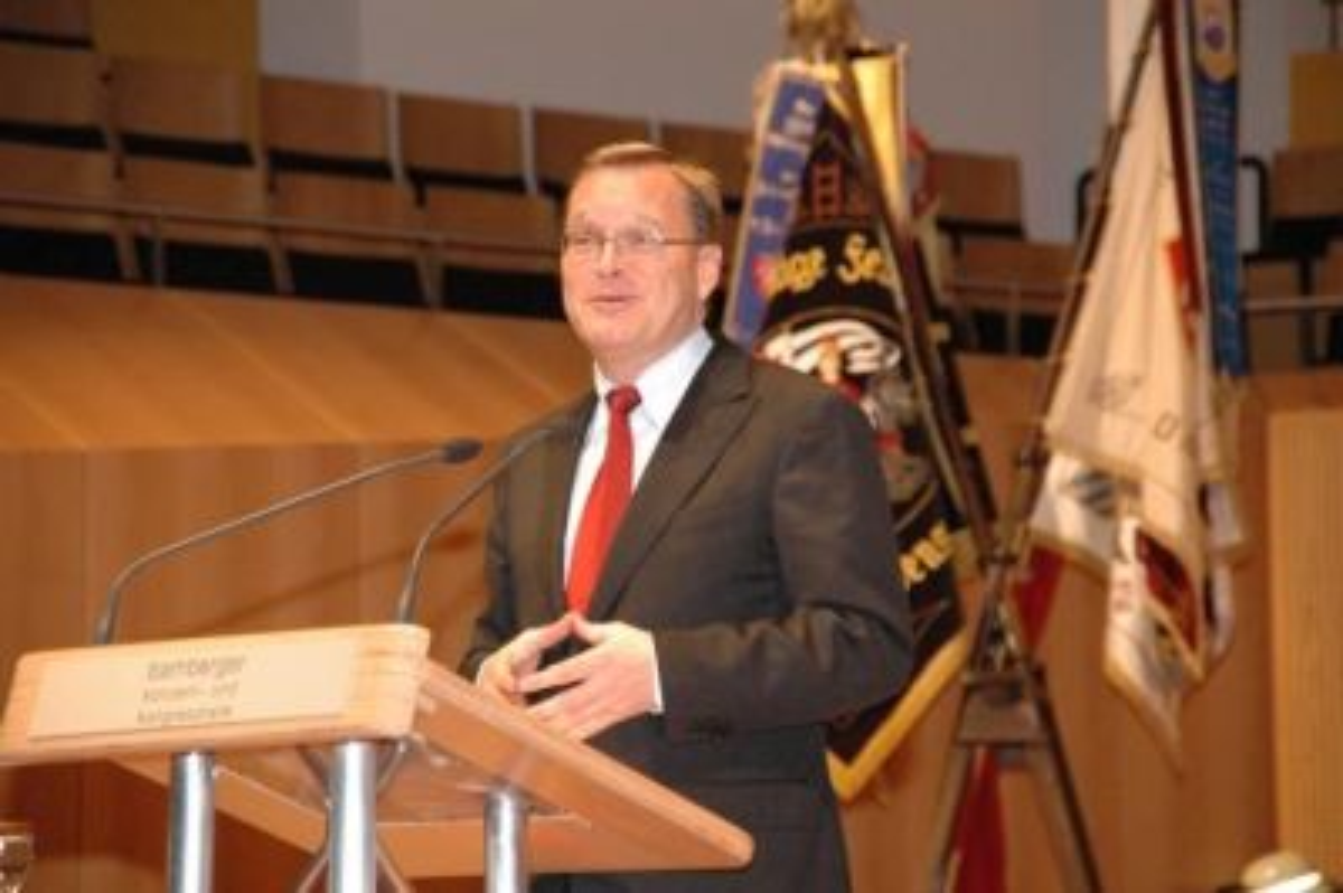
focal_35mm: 174
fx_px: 6486
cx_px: 672
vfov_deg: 7.9
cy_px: 446
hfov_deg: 11.8
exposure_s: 1/60
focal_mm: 116
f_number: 6
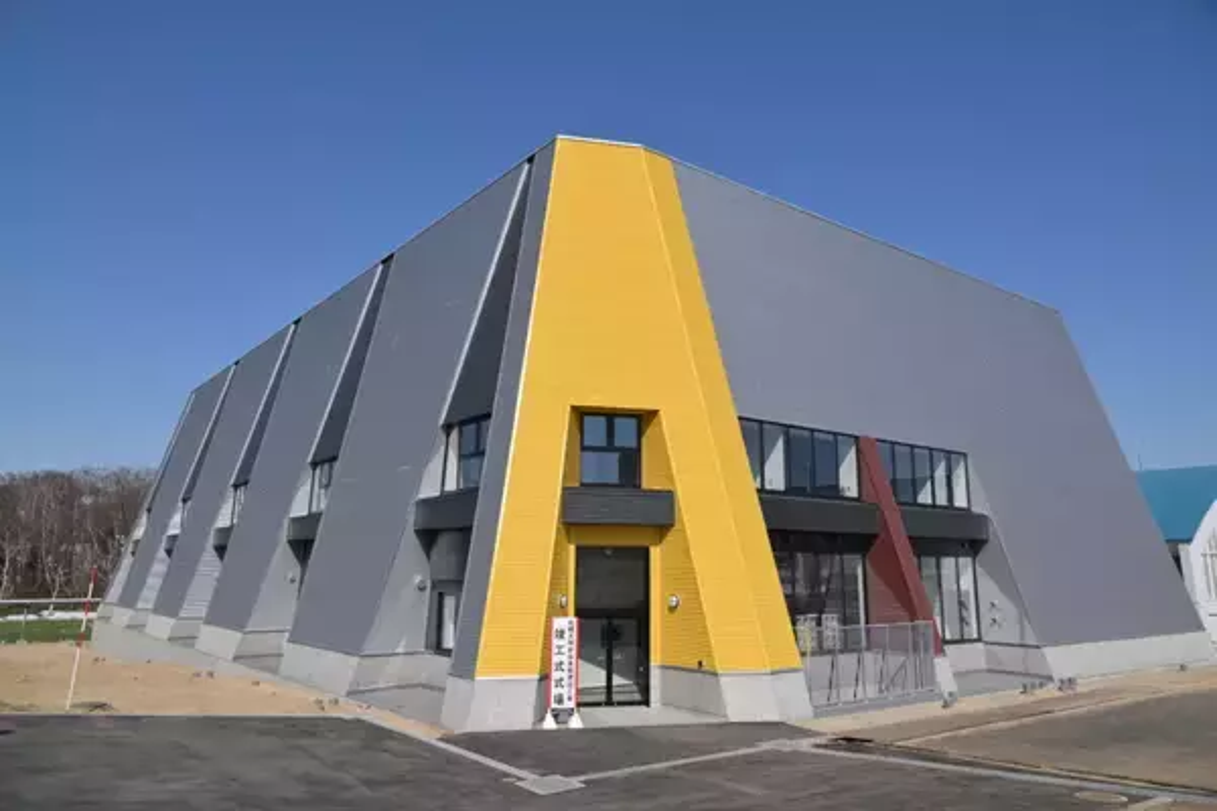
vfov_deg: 53.1
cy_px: 406
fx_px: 811
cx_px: 608
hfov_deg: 73.7
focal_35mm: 24
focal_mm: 24
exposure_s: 1/2500
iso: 400
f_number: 8
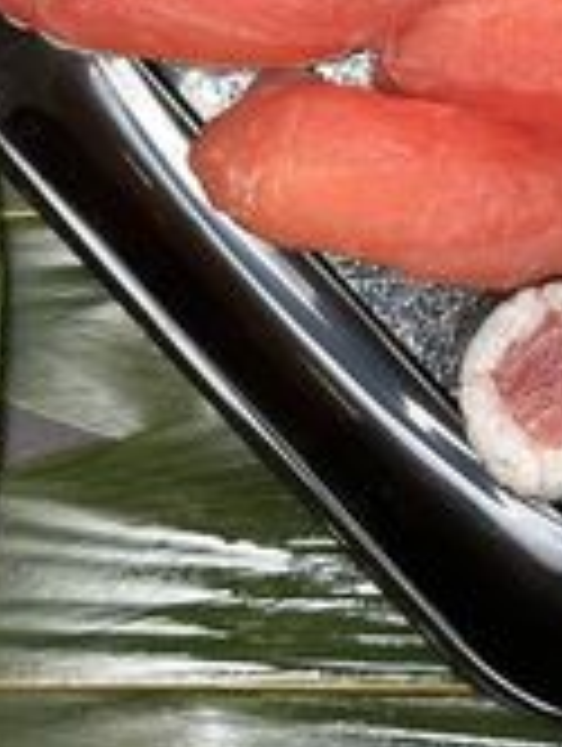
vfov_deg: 15.7
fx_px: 2656
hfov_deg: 12.0
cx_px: 549
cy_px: 0
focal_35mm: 123
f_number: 1.78
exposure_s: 1/50
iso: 64
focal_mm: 6.86
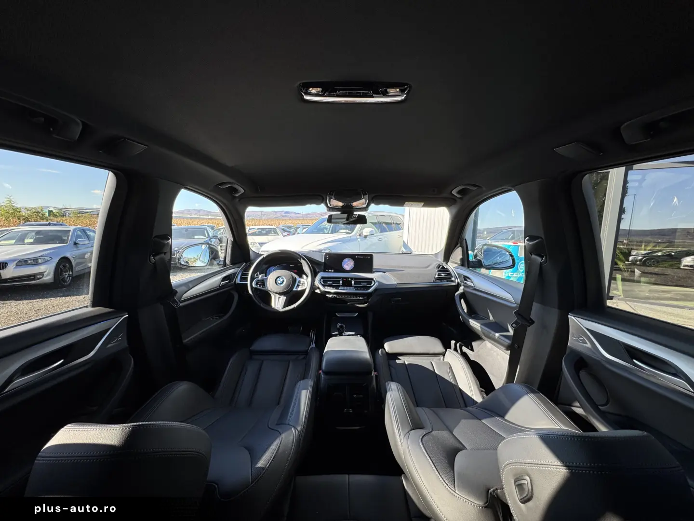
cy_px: 260
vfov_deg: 85.7
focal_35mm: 14
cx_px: 347
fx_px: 281
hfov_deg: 102.1
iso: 40
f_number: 2.2
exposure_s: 1/161
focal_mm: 2.22
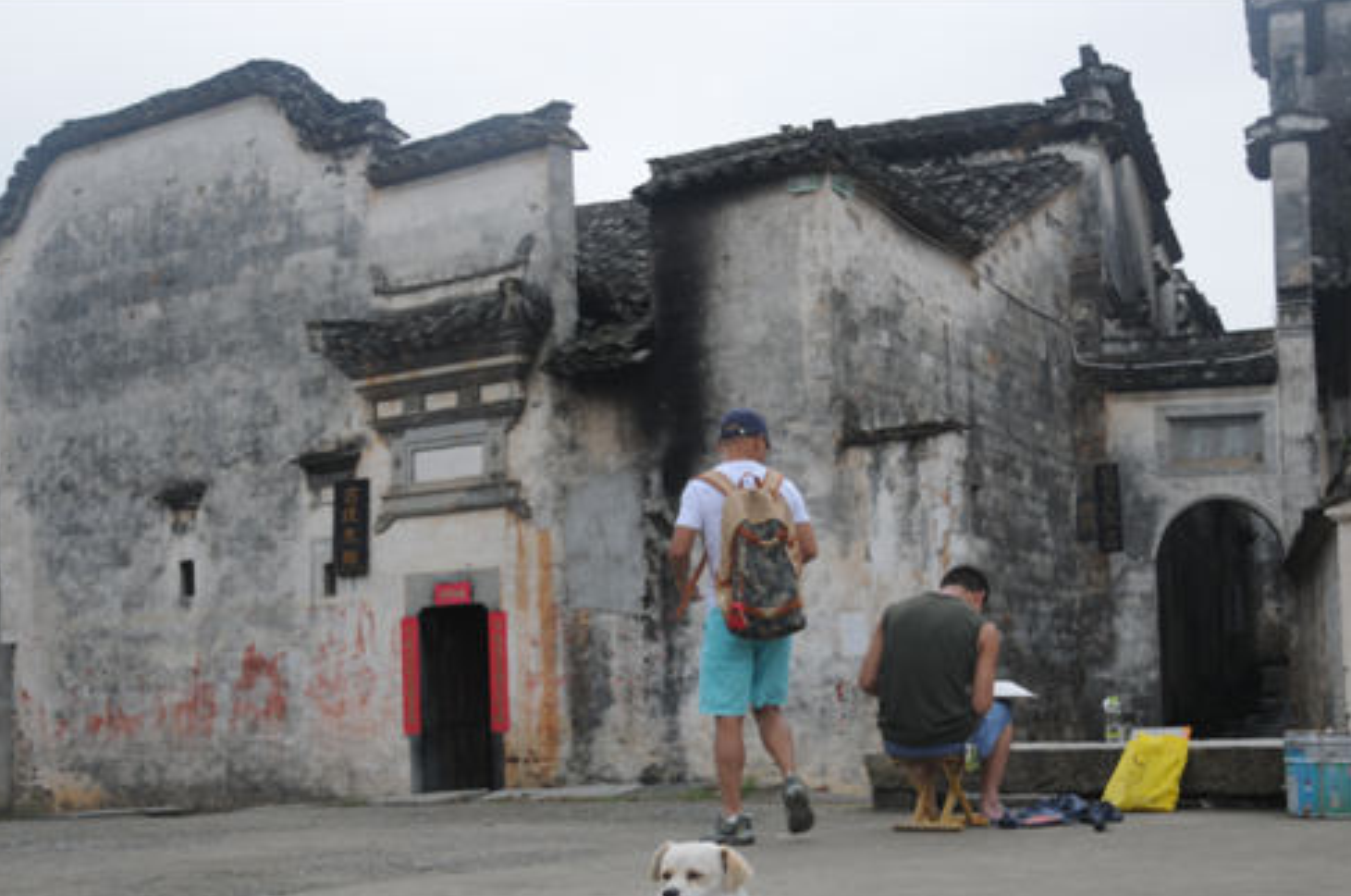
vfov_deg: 27.9
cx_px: 732
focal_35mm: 48
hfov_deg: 41.1
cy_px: 538
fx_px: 1798
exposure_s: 1/800
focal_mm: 26
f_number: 5
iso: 200
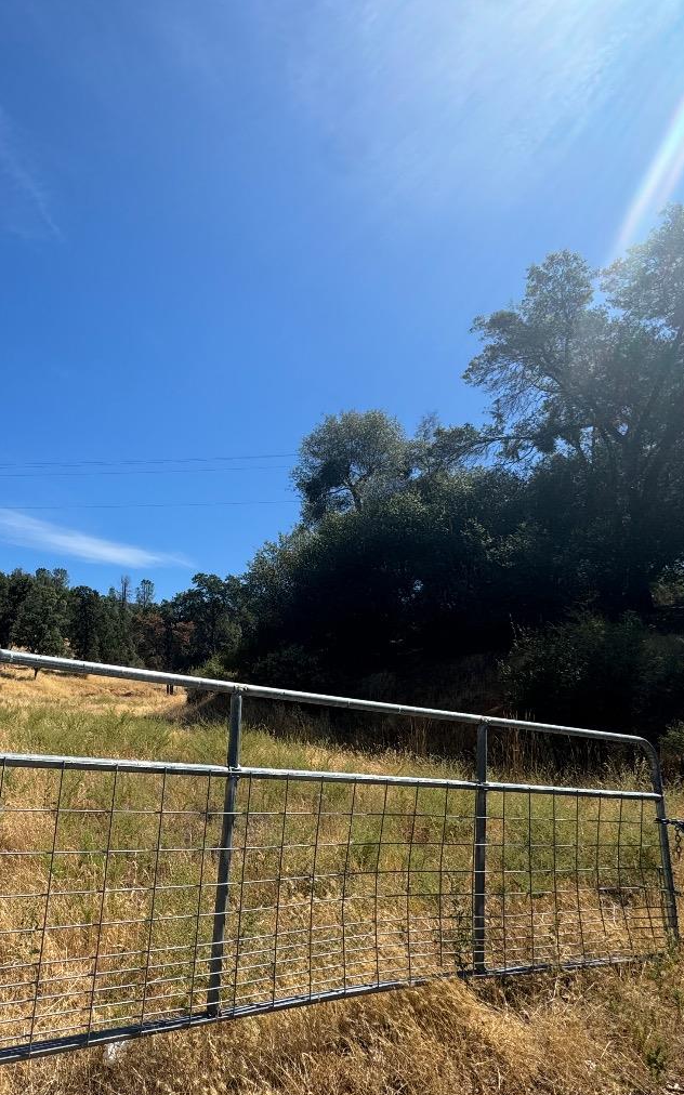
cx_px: 118
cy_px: 606
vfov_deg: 79.4
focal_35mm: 22
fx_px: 657
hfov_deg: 51.0
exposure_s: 1/1789
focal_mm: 2.22
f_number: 2.2
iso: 40
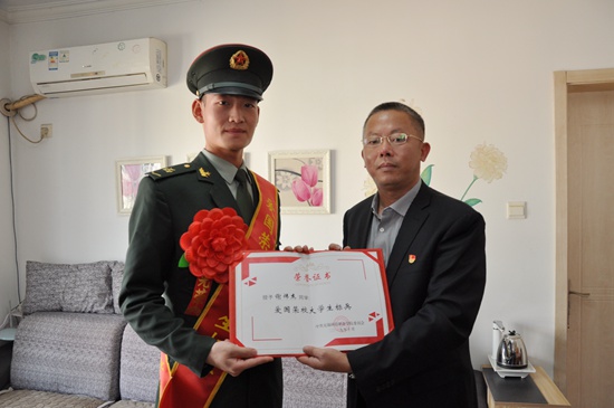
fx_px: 460
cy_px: 204
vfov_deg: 47.8
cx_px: 307
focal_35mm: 27
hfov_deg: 67.5
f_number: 4
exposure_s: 1/60
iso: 640
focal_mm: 18
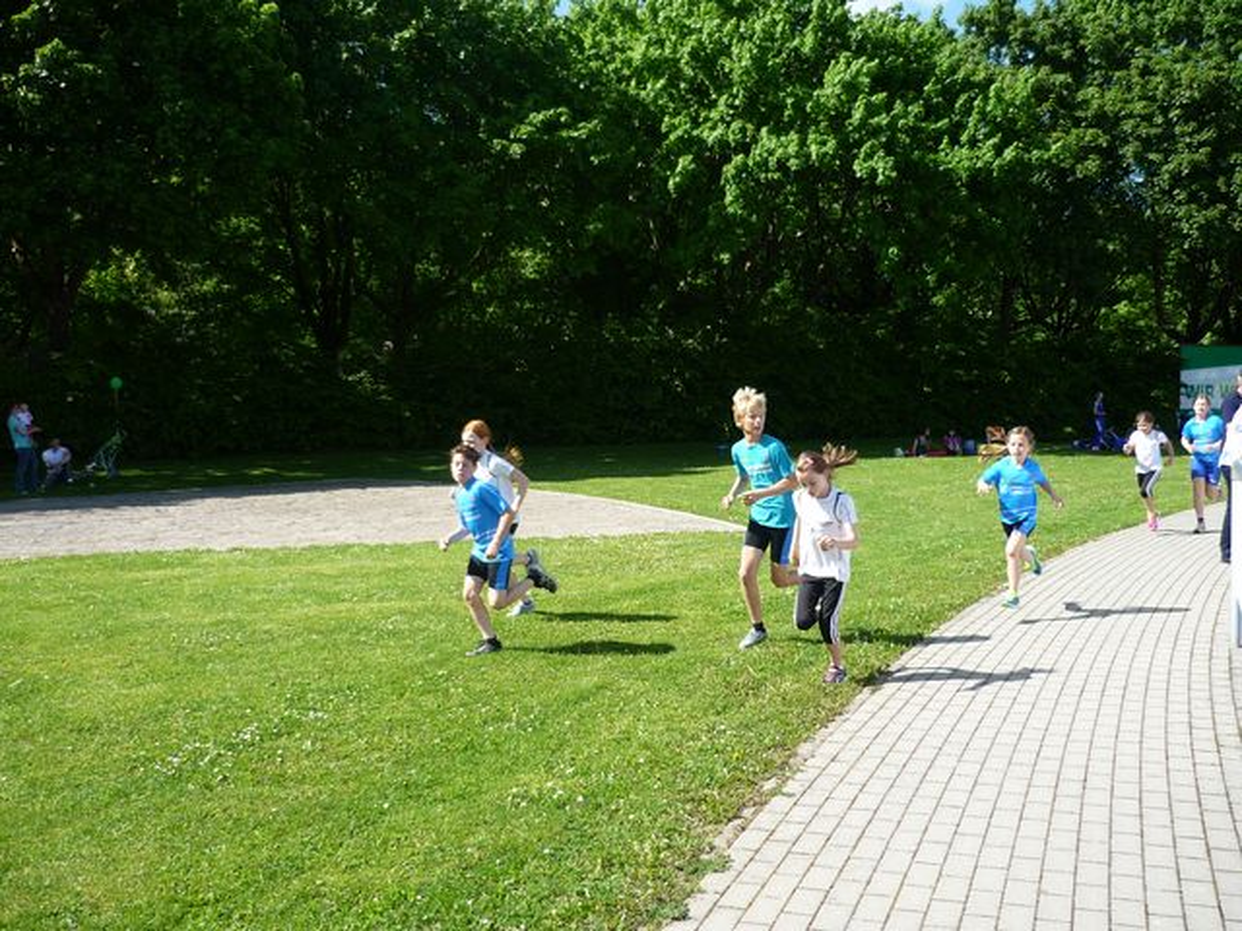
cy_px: 466
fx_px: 1184
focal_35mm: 33
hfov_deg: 55.4
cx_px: 621
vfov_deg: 42.9
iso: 100
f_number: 2.8
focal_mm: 5.5
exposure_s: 1/640
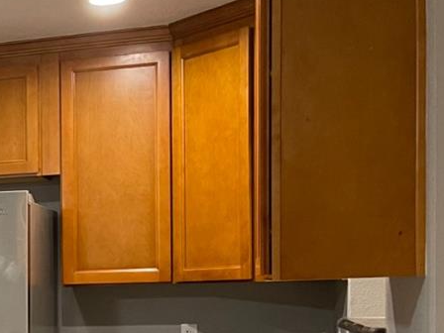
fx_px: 1116
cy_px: 344
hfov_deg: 19.7
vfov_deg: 16.6
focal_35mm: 87
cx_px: -214
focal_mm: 5.1
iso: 400
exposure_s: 1/60
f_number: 1.6
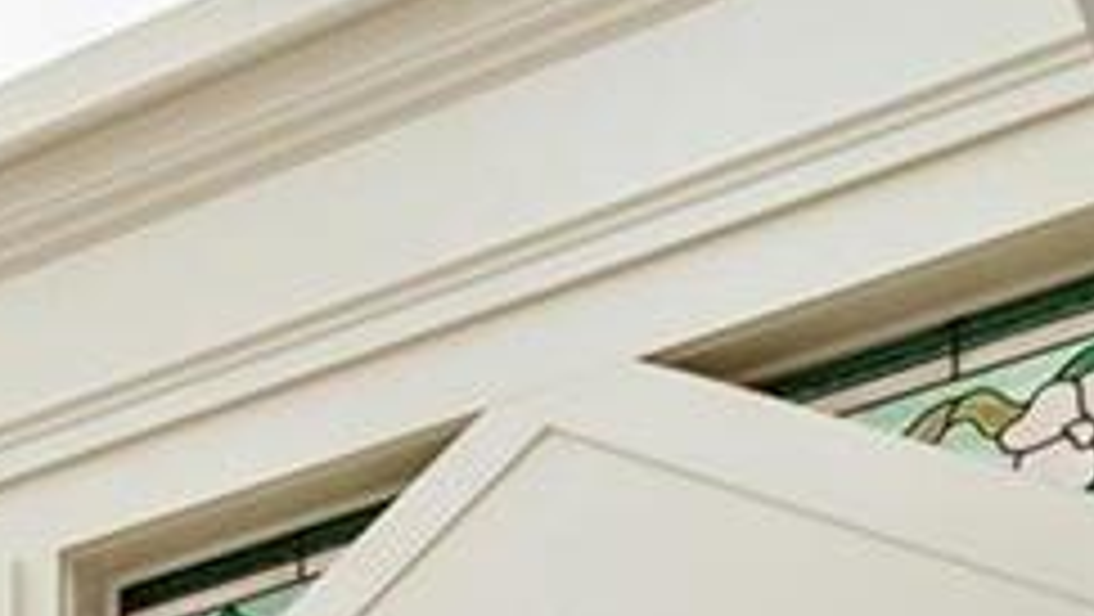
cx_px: -2048
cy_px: 2239
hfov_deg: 11.5
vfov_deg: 7.6
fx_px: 3599
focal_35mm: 124
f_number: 8
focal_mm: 9
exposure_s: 1/60
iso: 400
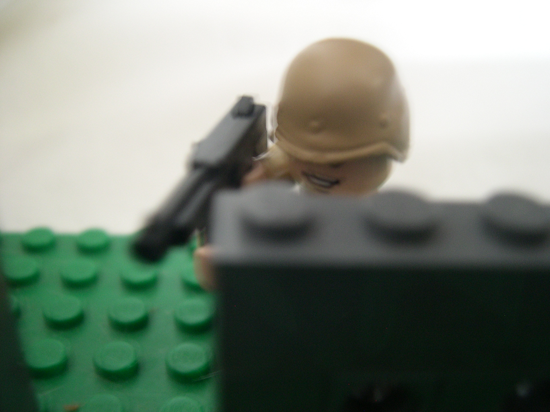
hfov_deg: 49.0
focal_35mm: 38
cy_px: 206
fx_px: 604
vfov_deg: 37.7
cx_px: 275
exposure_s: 1/4.3
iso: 249
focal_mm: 8
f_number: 2.8
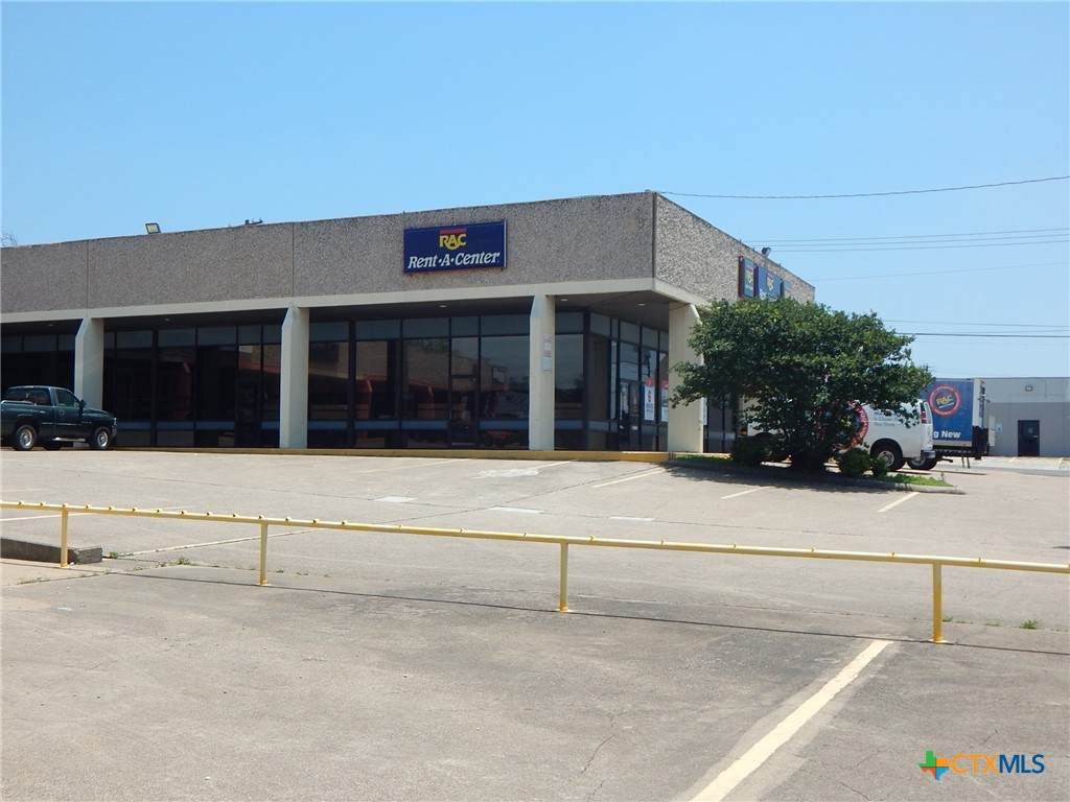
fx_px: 1329
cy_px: 401
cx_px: 535
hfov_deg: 43.9
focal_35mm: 43
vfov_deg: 33.6
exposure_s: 1/400
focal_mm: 7.7
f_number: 7.1
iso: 125
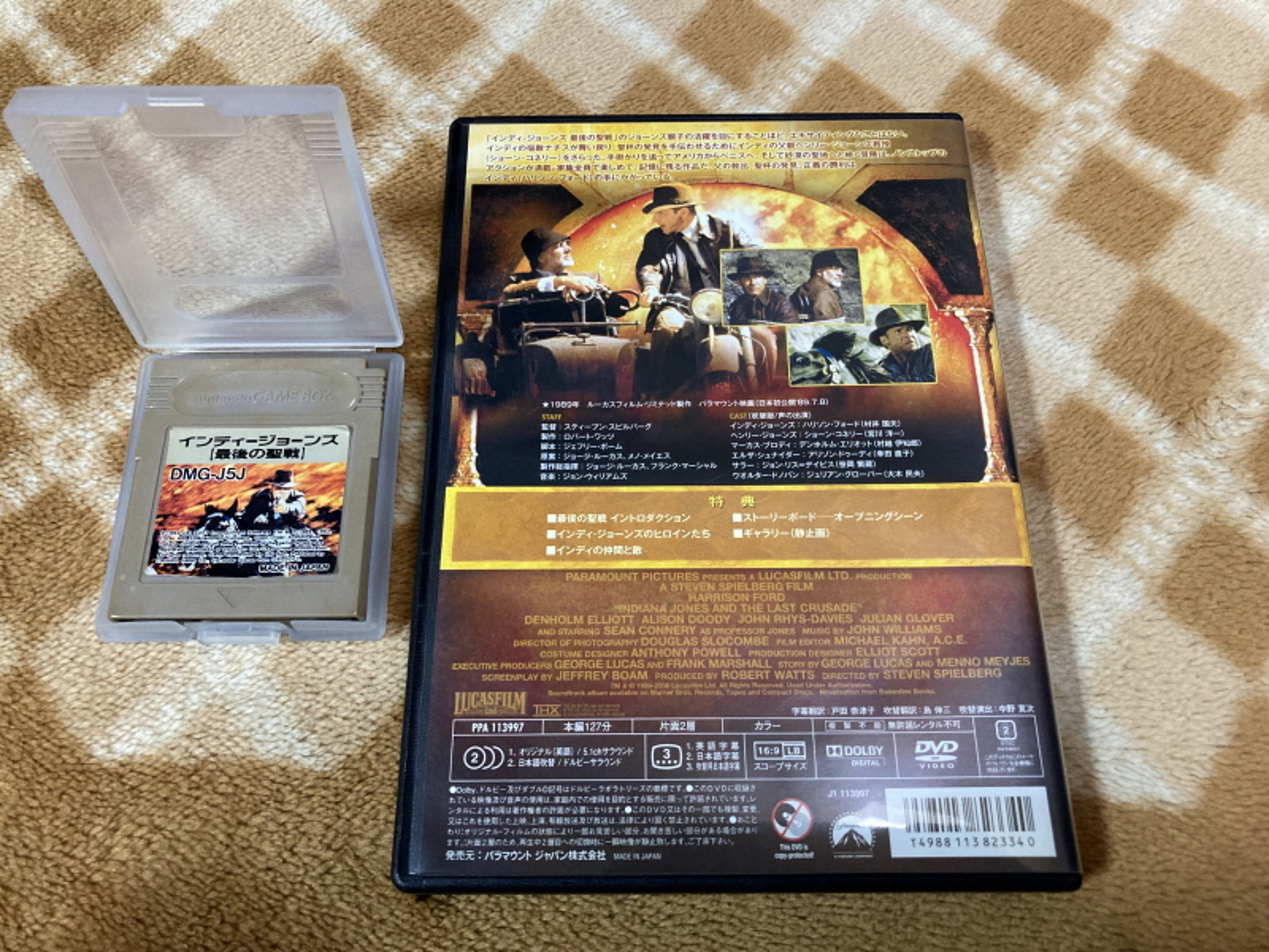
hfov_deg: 63.4
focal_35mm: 28
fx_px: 1026
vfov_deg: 49.7
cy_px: 476
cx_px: 634
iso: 320
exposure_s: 1/60
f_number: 1.8
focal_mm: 3.99
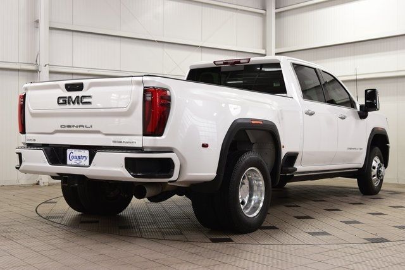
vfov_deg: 26.5
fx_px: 574
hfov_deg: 38.9
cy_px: 135
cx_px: 202
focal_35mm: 51
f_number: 7.1
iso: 640
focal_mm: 34
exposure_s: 1/30
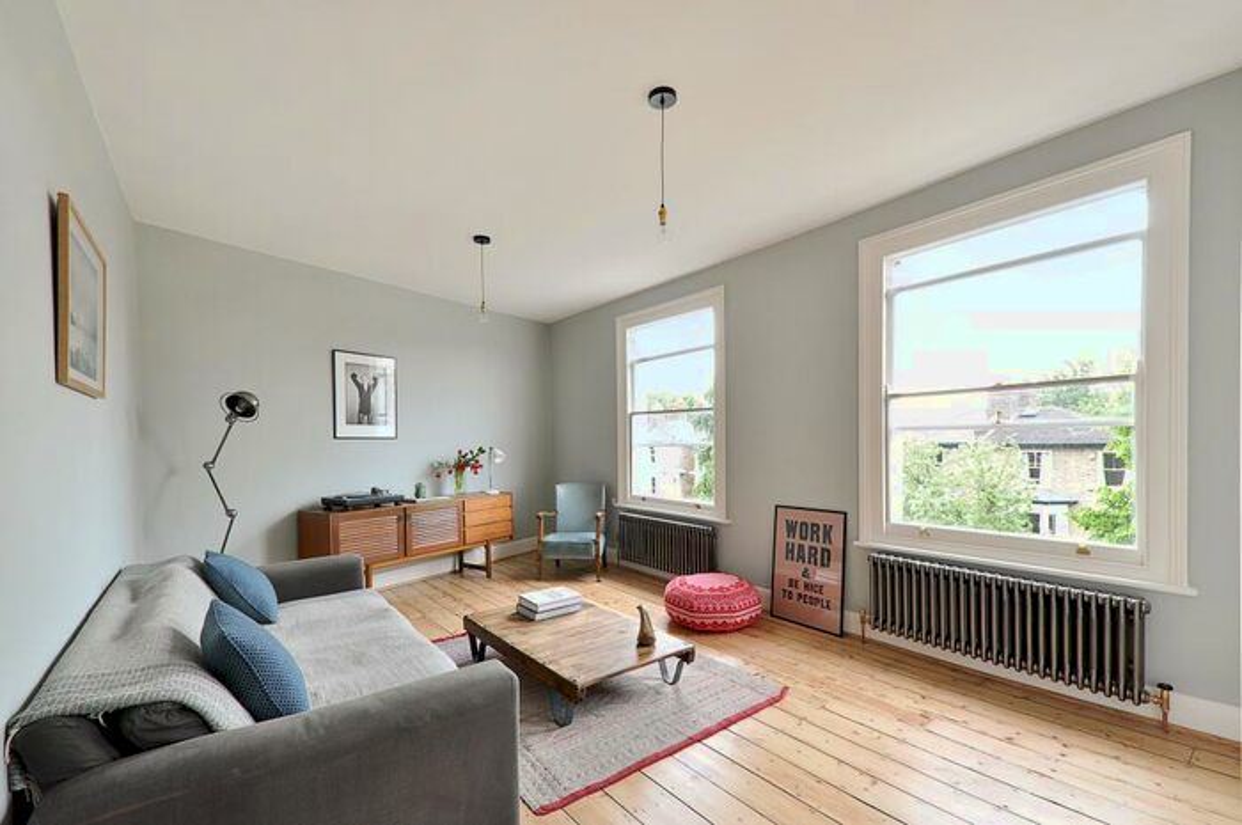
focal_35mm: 15
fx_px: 517
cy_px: 412
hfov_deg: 100.5
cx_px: 621
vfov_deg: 77.2
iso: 200
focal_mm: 10
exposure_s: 1/4
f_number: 11
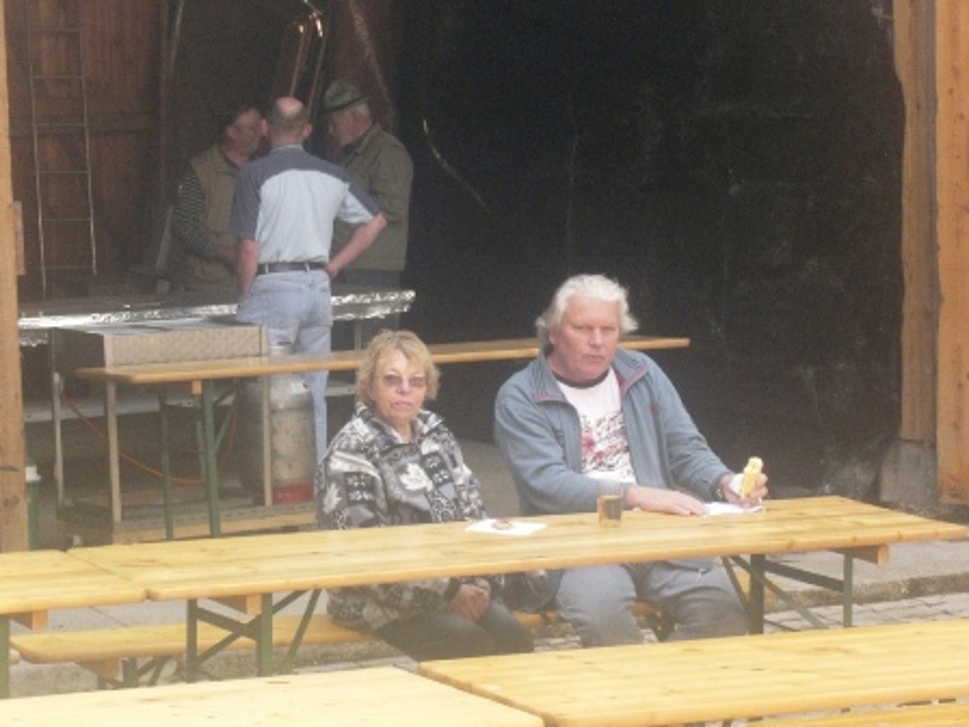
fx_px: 3191
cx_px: 484
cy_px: 364
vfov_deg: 13.0
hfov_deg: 17.3
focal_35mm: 114
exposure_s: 1/125
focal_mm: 18.9
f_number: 5.4
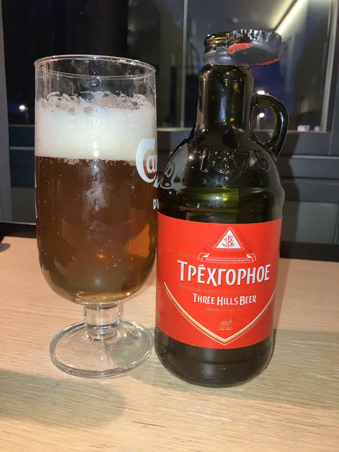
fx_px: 366
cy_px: 226
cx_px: 170
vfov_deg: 63.4
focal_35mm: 28
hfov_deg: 49.7
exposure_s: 1/4
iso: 20
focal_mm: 3.99
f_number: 1.8
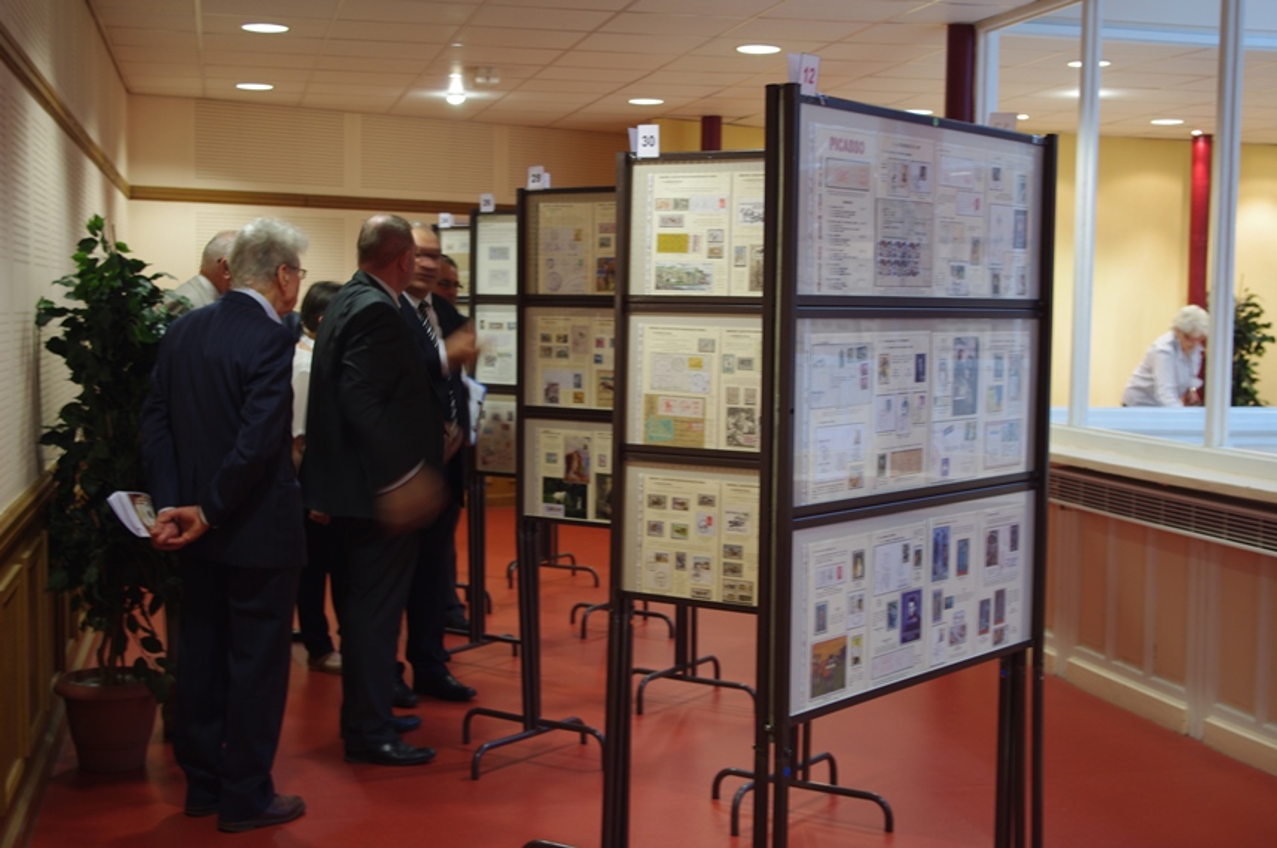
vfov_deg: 27.5
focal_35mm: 49
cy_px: 424
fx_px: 1736
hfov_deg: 40.4
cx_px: 638
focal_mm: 32.5
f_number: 4
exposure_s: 1/10
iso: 200
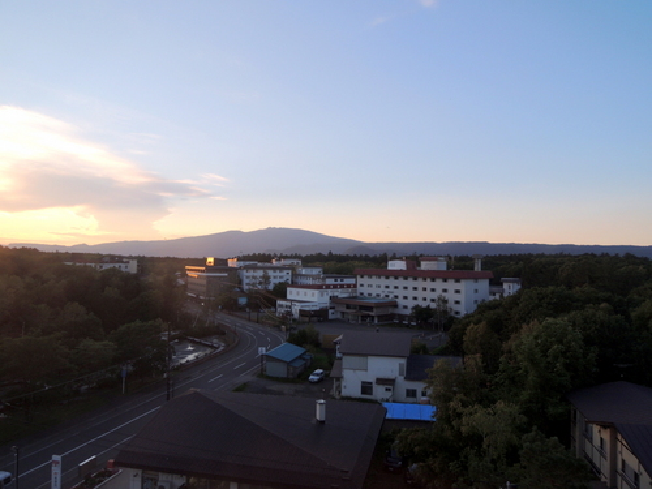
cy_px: 244
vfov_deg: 56.8
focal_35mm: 24
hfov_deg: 71.6
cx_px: 326
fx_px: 452
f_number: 2.8
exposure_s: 1/400
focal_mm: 4.3
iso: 100
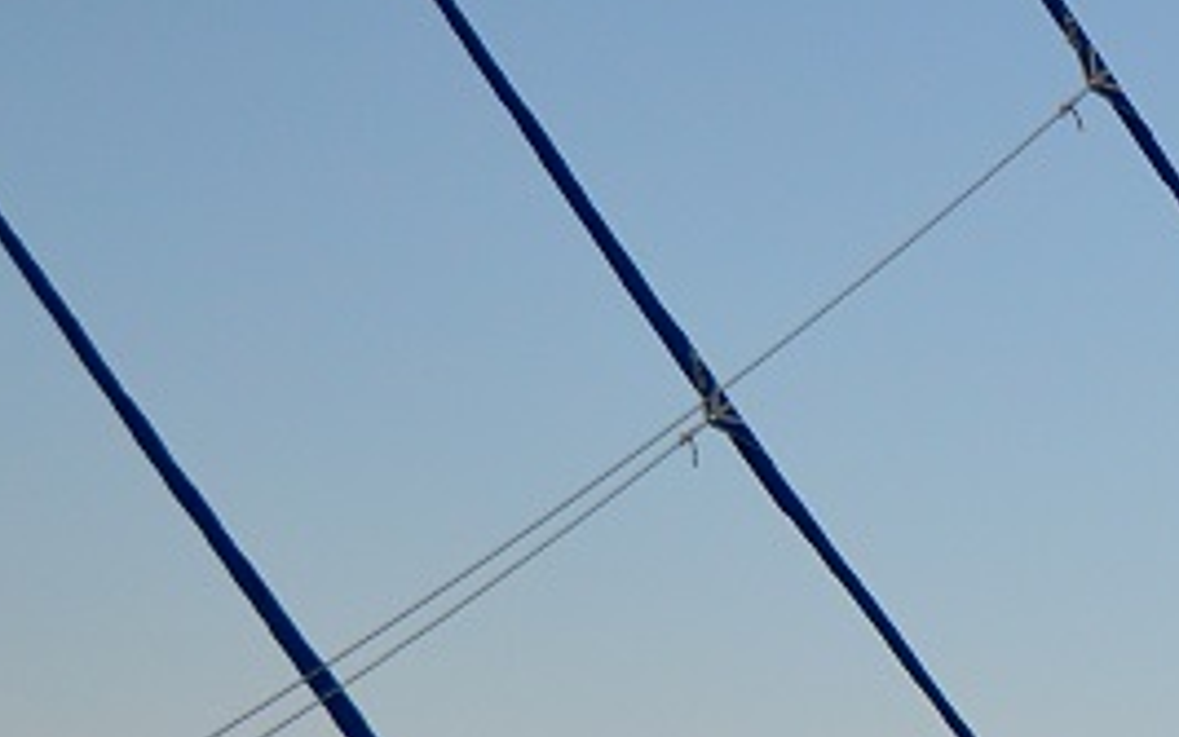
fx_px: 4403
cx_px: 1384
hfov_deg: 14.8
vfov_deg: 9.1
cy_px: 1348
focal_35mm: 137
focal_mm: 24
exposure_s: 1/500
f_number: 4
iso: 400
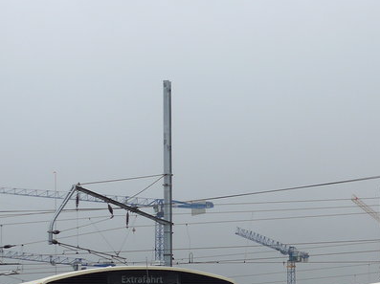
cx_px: 328
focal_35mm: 118
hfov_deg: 16.5
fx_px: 1294
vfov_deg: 12.5
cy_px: 237
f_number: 2.8
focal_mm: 8
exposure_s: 1/640
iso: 80
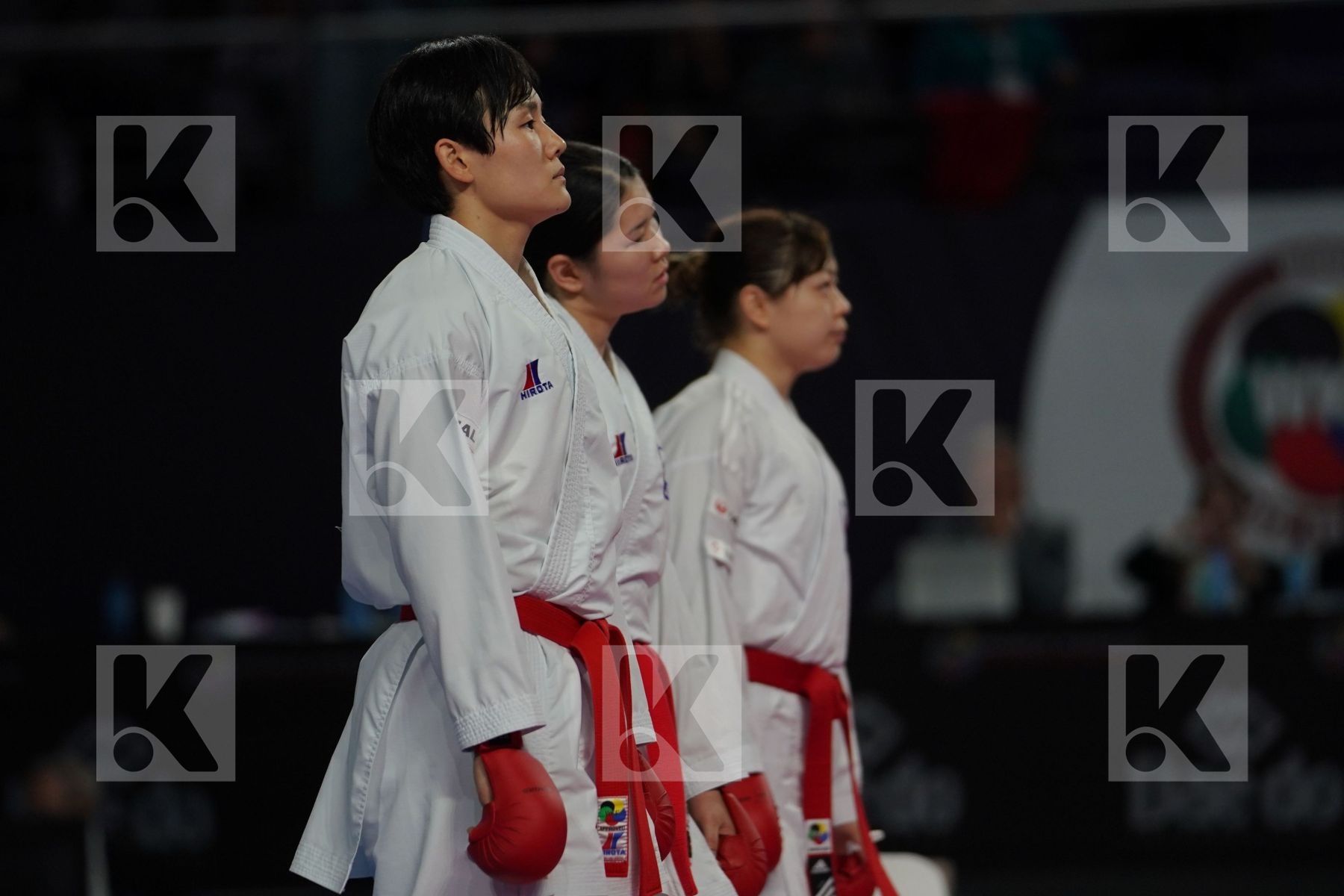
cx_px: 672
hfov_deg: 6.9
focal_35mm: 300
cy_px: 448
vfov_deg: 4.6
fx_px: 11199
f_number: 2.8
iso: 640
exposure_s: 1/1000
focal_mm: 200
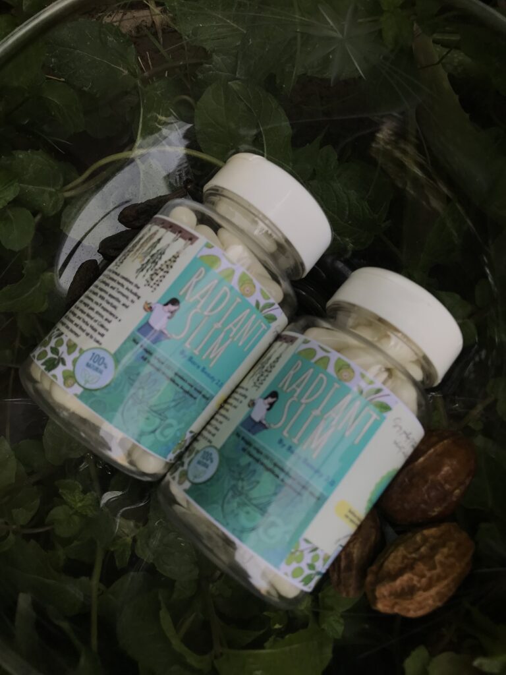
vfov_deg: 63.4
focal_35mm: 28
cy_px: 338
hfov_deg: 49.7
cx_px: 253
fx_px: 546
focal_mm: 3.99
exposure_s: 1/318
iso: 20
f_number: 1.8
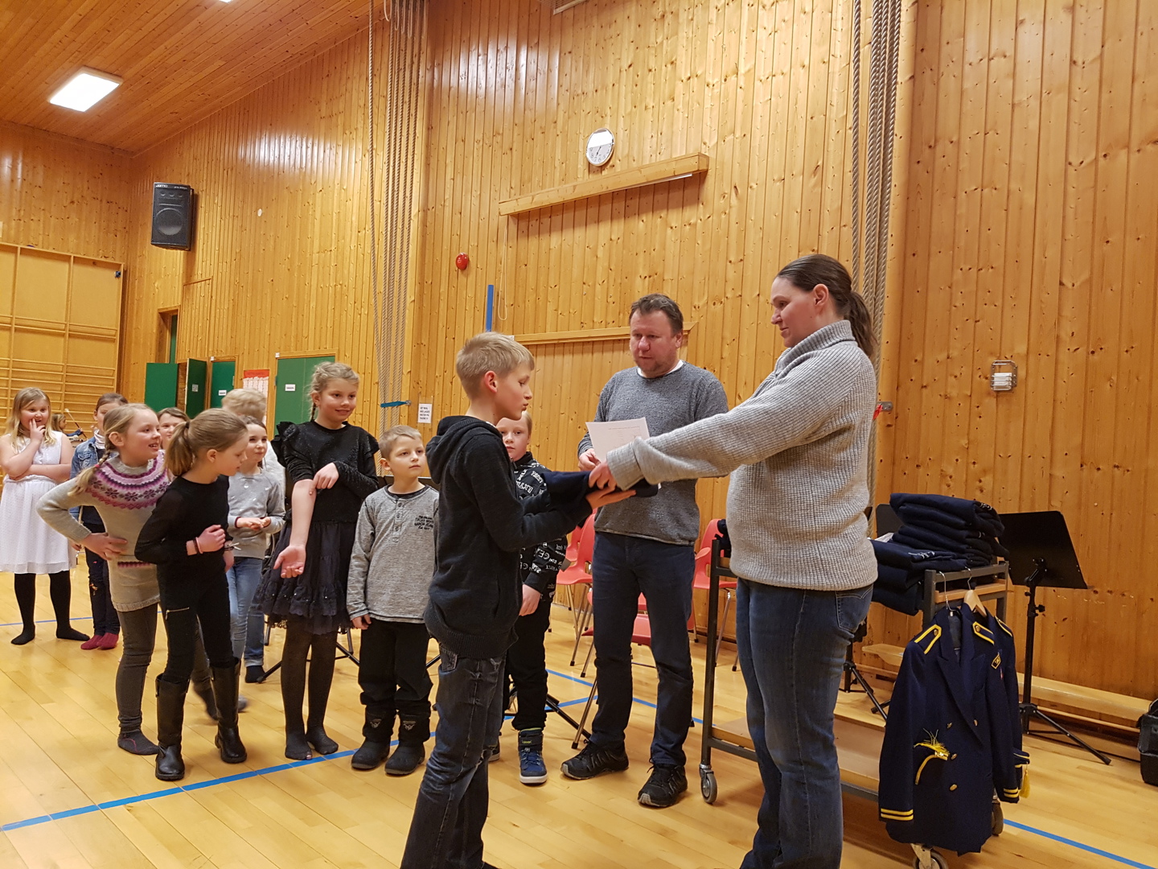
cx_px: 579
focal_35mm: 26
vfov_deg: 53.1
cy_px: 434
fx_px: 870
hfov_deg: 67.3
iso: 200
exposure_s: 1/33
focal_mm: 4.2
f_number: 1.7
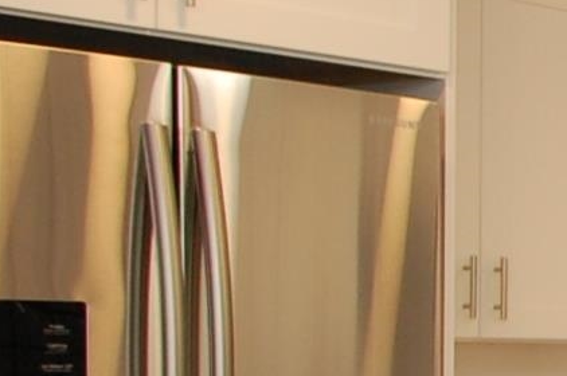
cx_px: 1514
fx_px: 1683
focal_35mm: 107
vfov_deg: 12.6
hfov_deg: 12.6
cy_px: 367
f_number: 5
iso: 400
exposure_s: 1/100
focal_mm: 10
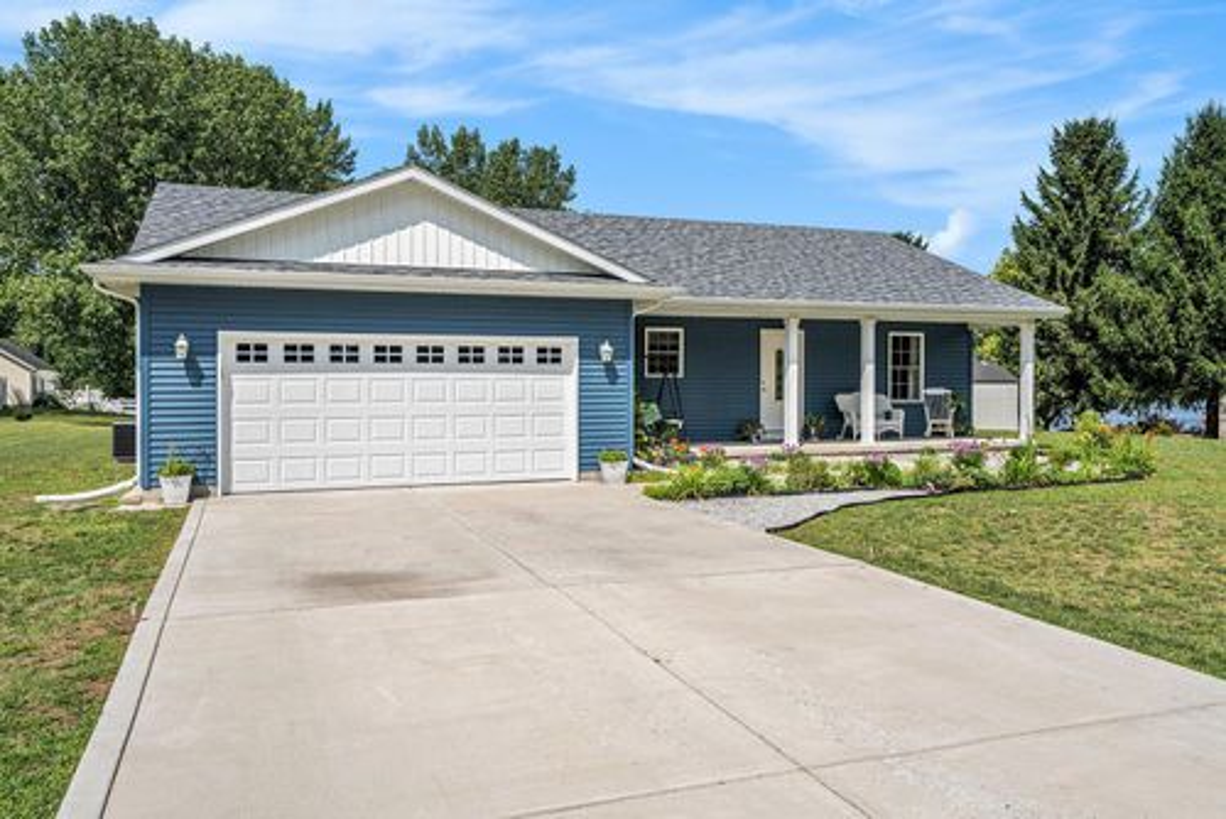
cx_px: 613
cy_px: 410
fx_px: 818
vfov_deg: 53.2
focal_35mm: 24
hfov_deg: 73.7
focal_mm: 24
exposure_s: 1/1250
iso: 320
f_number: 8
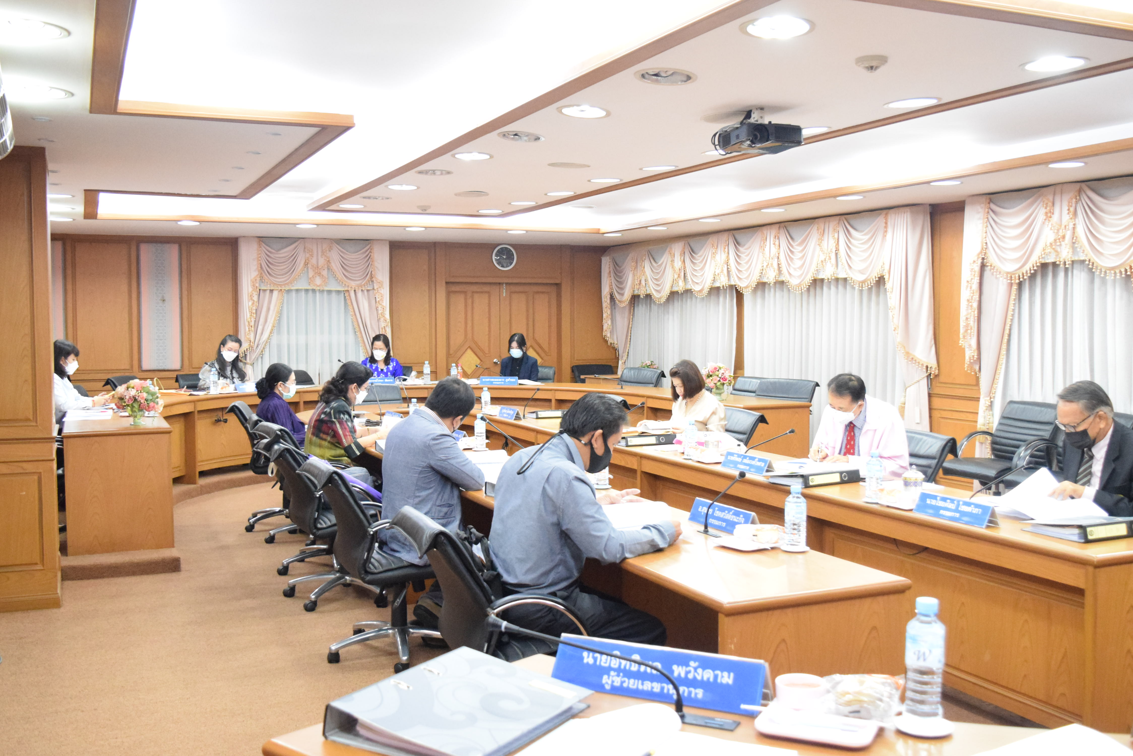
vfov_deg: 36.9
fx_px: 1133
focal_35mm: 36
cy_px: 378
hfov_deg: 53.1
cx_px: 566
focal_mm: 24
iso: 6400
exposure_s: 1/125
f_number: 5
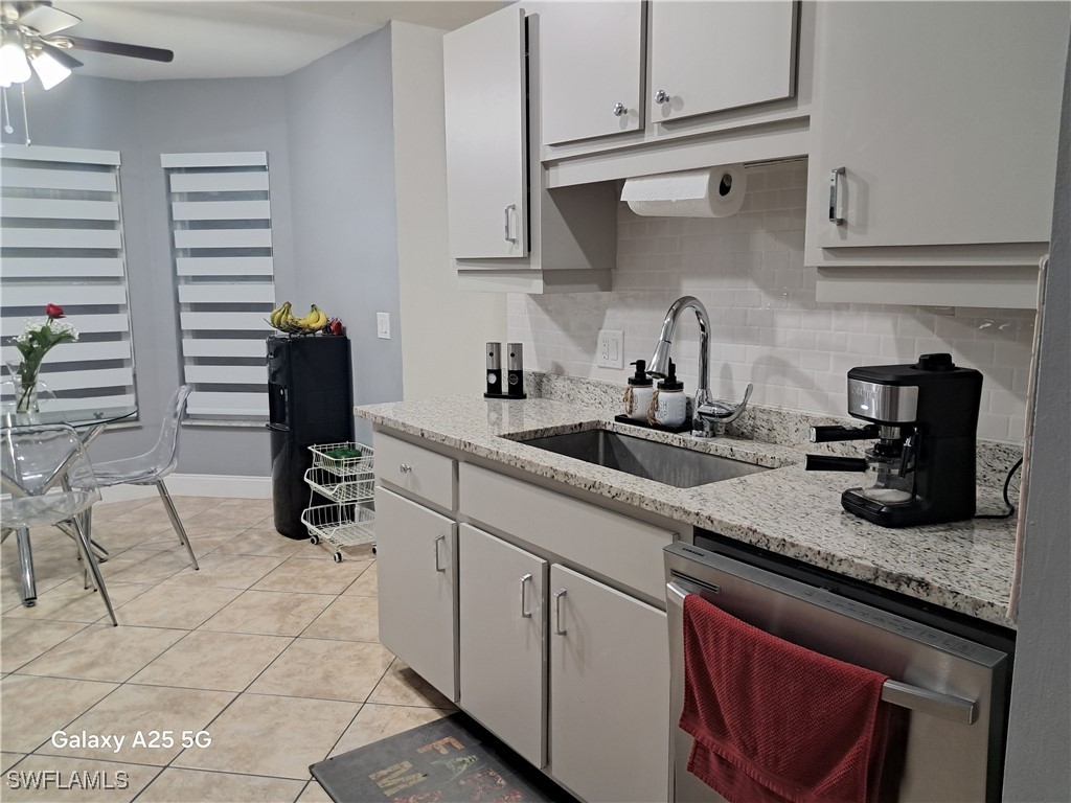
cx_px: 536
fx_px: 835
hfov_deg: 65.3
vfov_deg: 51.4
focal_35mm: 27
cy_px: 402
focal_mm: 4
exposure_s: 1/30
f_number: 1.8
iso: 320
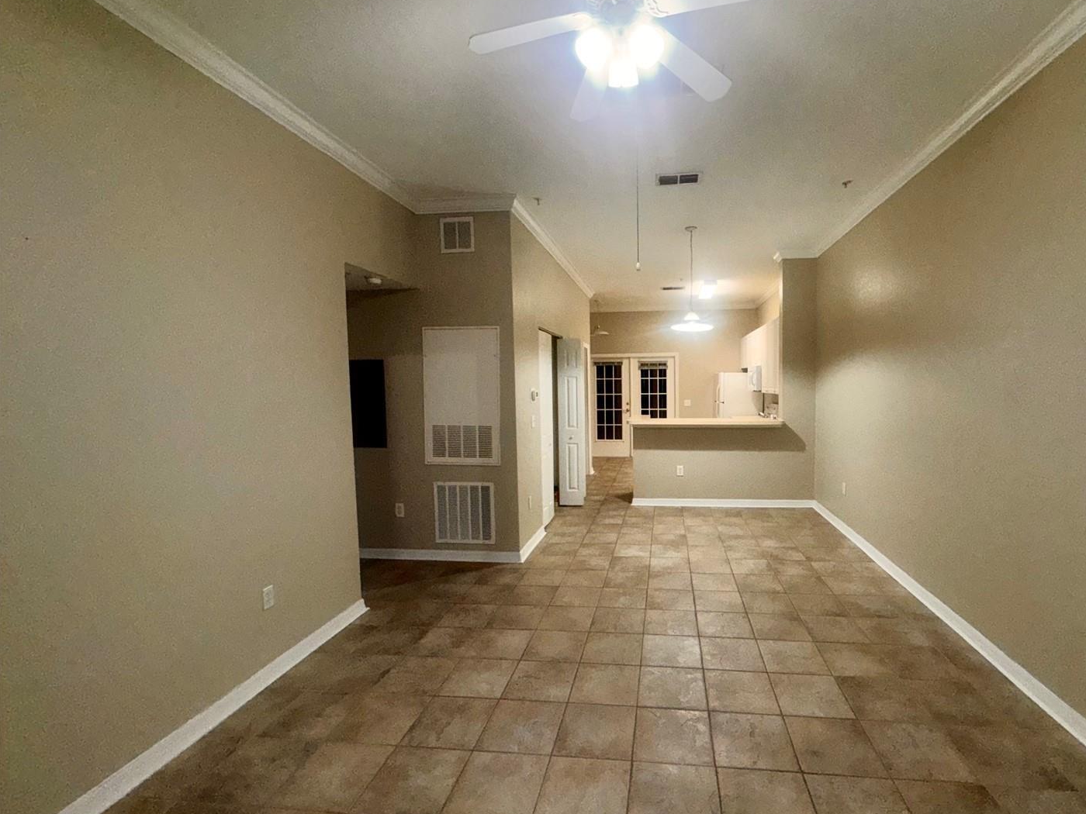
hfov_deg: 93.9
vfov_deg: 78.1
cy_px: 416
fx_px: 502
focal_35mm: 16
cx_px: 618
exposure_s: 1/60
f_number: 2.2
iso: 100
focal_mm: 2.22
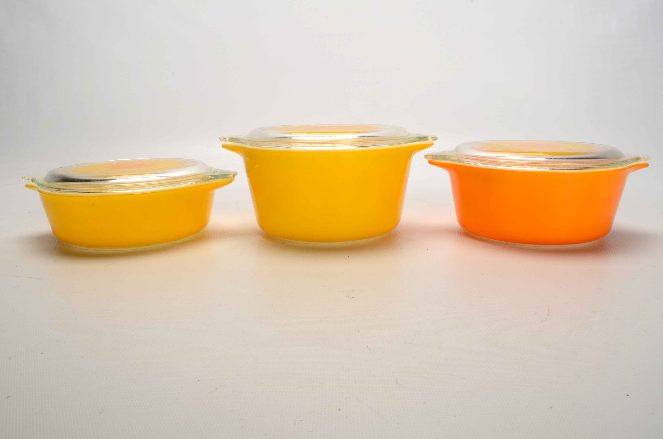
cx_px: 332
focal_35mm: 30
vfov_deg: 43.4
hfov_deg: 62.0
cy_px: 220
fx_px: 551
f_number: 22
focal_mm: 20
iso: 100
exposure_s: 1/160
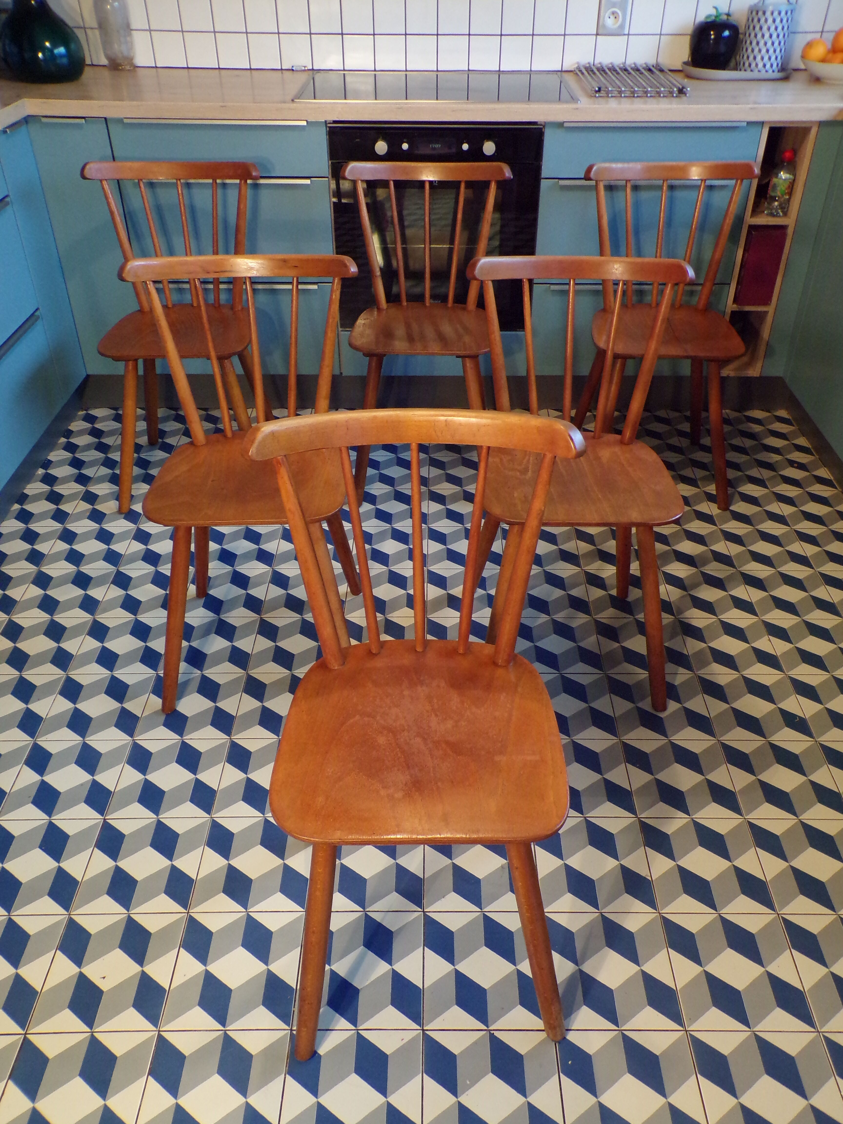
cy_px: 562
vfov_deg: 63.4
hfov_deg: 49.7
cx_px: 422
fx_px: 909
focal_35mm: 28
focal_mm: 5
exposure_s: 1/17
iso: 334
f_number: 3.1
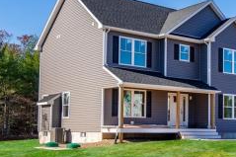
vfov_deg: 20.5
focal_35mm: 66
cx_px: 198
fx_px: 432
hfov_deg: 29.6
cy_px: 97
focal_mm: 35
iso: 100
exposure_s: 1/125
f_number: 9
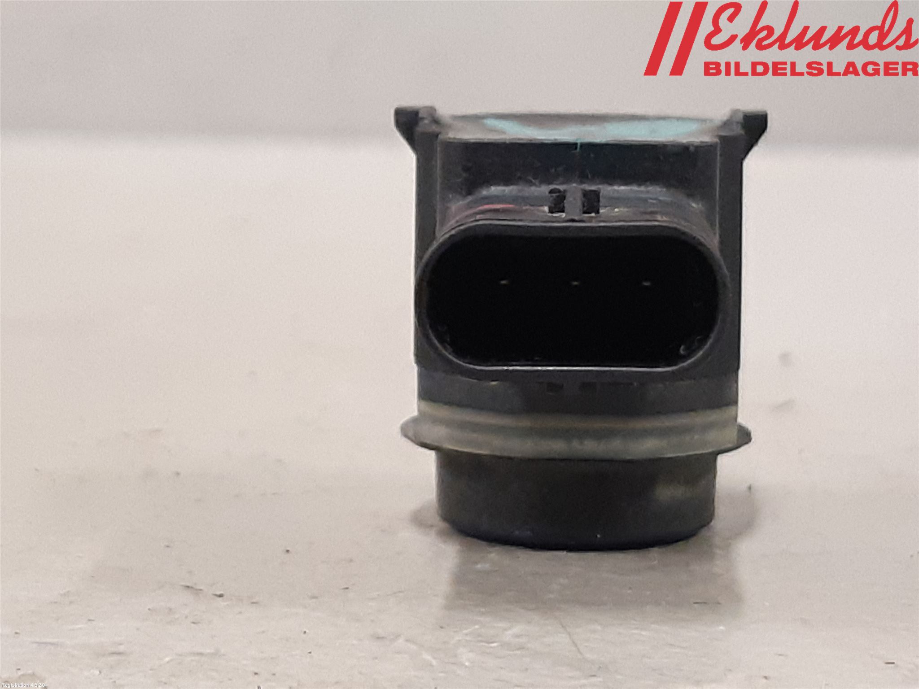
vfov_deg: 53.1
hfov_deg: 67.3
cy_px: 344
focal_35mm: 26
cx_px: 460
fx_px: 690
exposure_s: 1/50
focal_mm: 3.93
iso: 250
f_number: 1.7
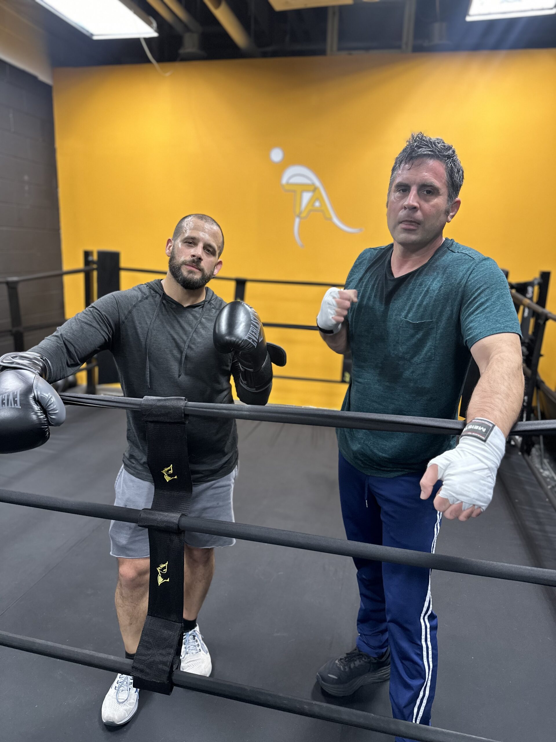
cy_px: 371
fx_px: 514
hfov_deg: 56.8
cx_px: 278
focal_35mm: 24
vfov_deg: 71.6
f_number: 1.78
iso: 200
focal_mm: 6.86
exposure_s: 1/60
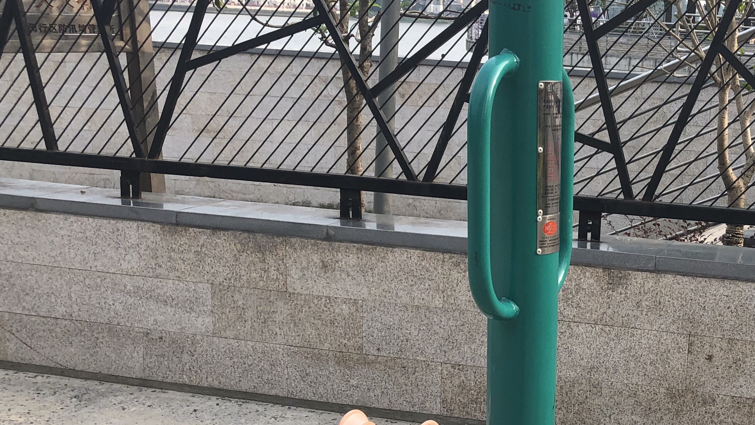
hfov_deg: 35.8
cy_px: 373
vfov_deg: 21.0
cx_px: 619
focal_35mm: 56
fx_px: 1121
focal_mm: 4
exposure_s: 1/695
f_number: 1.8
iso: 20
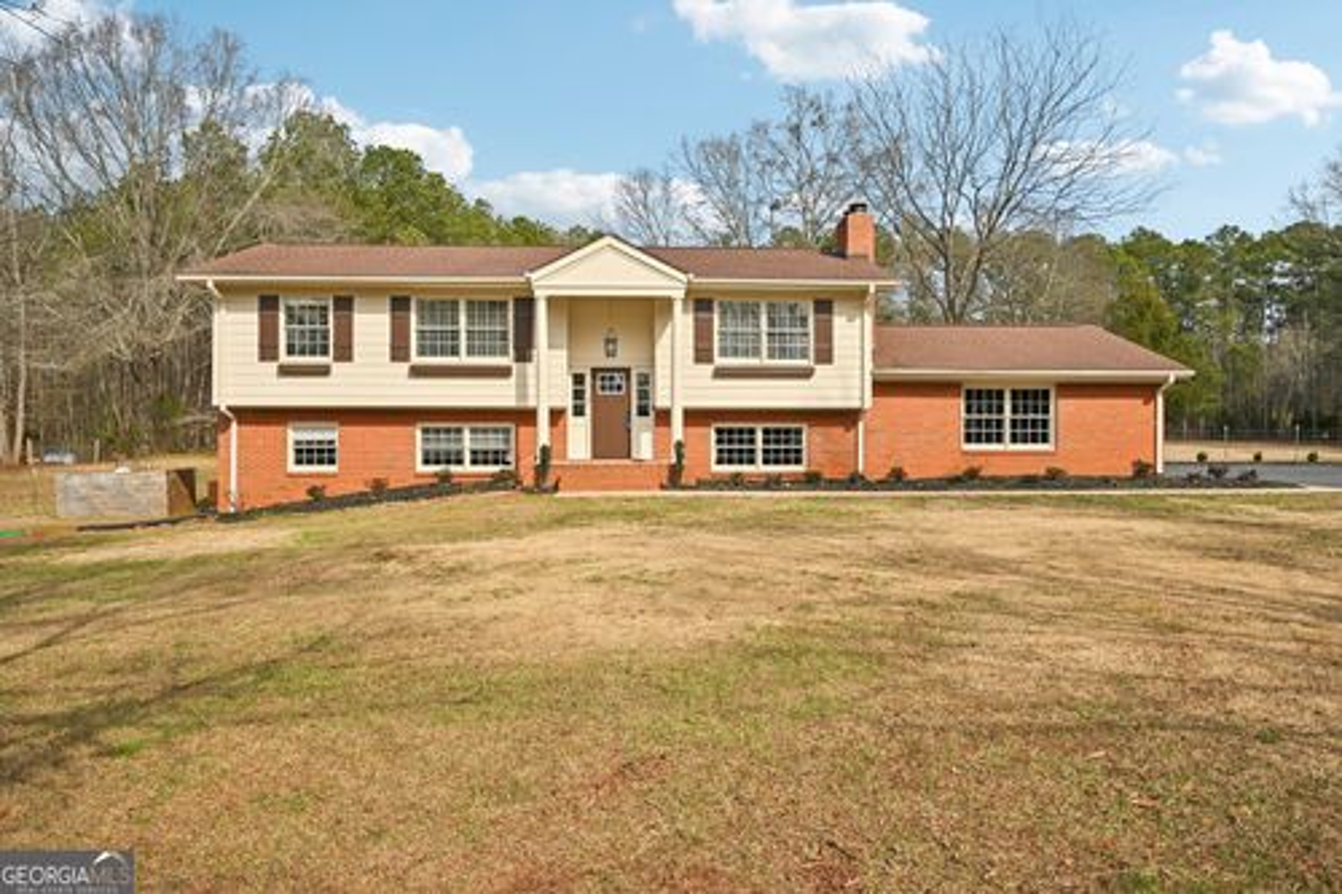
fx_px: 950
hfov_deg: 70.5
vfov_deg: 50.4
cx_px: 671
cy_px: 447
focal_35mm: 26
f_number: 8
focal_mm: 25.5
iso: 100
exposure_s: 1/400
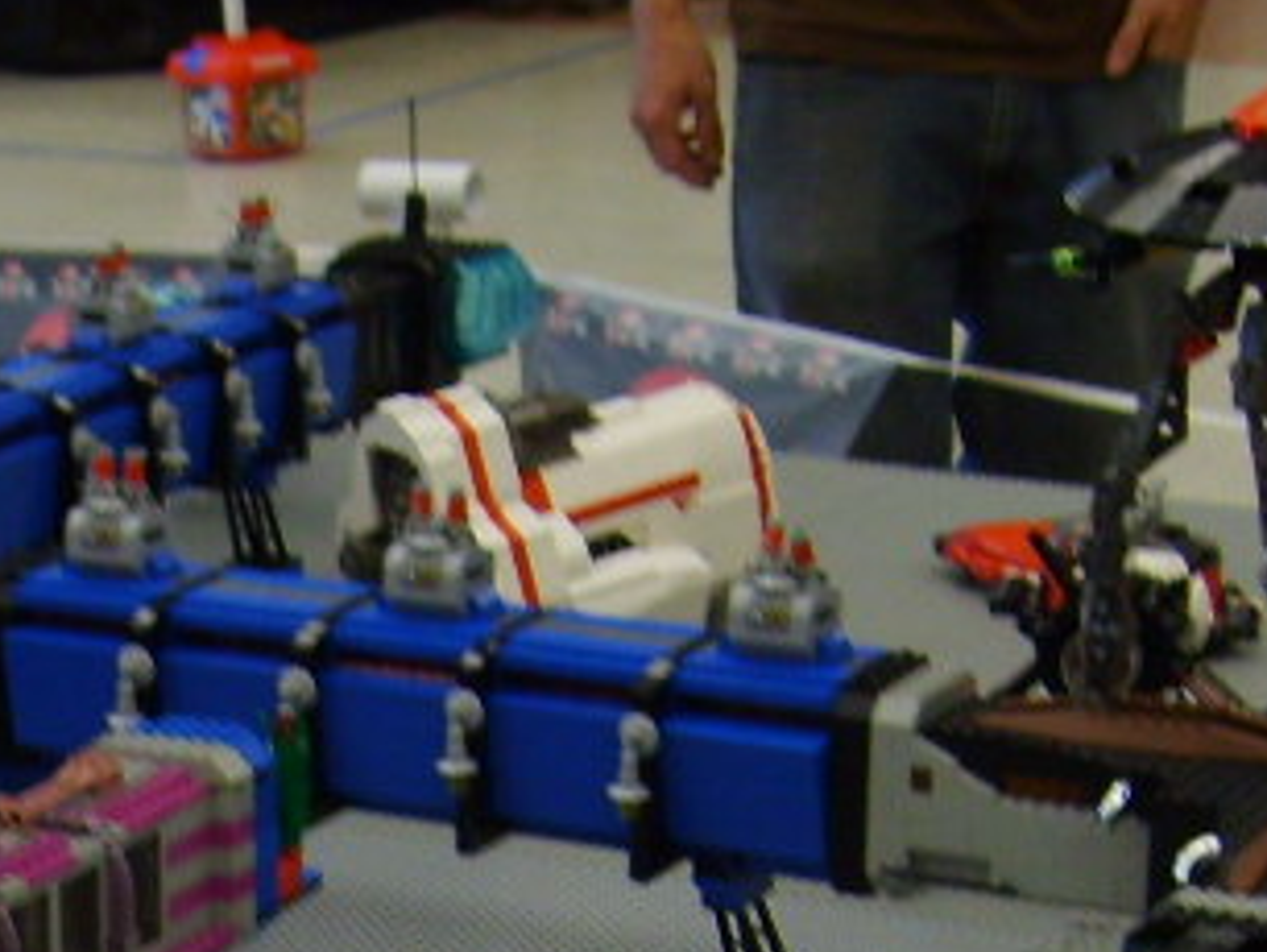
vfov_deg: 12.1
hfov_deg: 16.4
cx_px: -41
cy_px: 1407
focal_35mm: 117
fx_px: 4286
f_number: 2.8
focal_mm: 5.8
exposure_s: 1/30
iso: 100
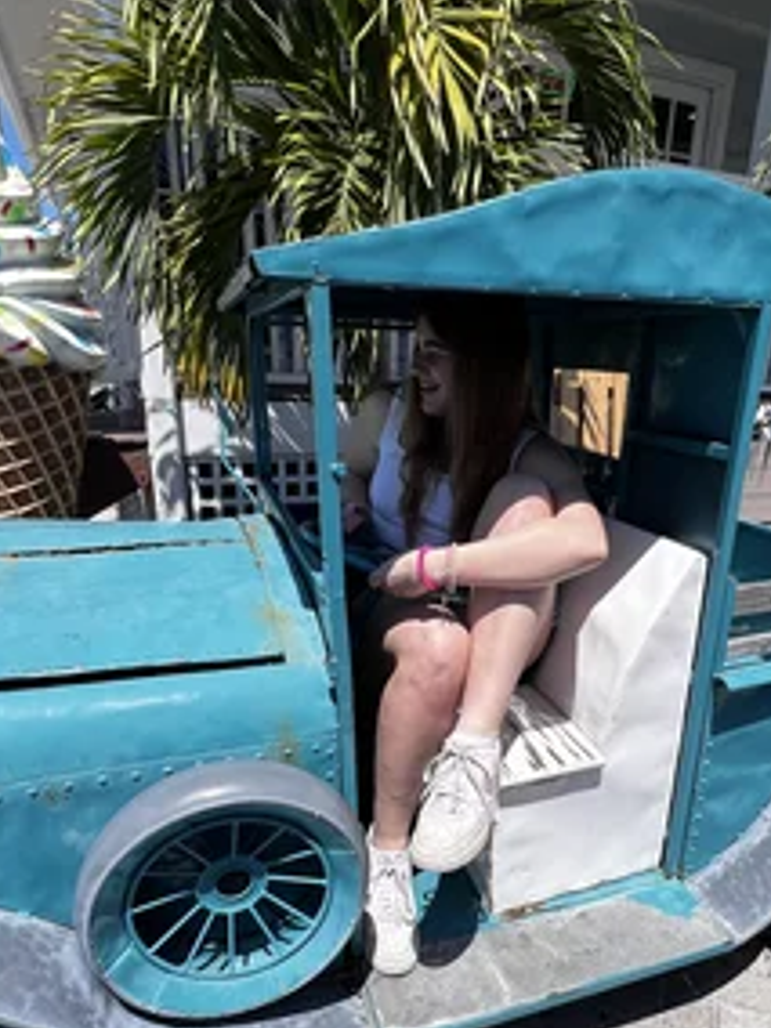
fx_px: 653
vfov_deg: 75.5
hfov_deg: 60.8
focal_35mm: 22
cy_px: 619
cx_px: 438
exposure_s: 1/1429
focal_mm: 1.57
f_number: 1.8
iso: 32
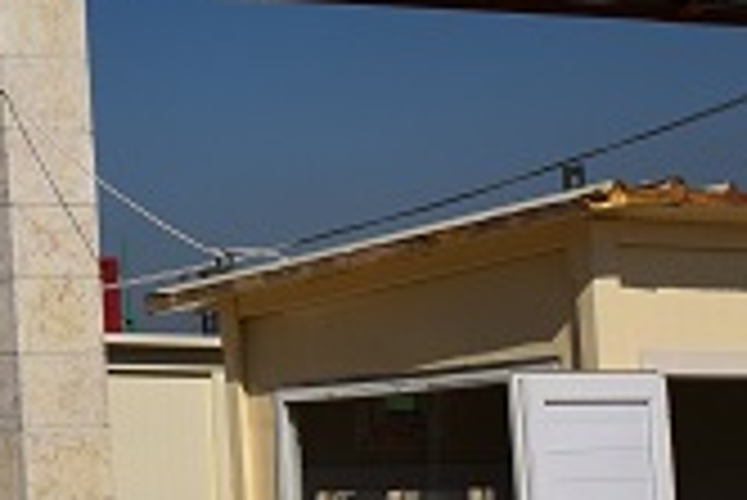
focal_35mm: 143
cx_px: -286
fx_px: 2970
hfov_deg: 13.7
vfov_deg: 9.6
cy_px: 203
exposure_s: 1/1000
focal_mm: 24
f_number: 13
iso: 200
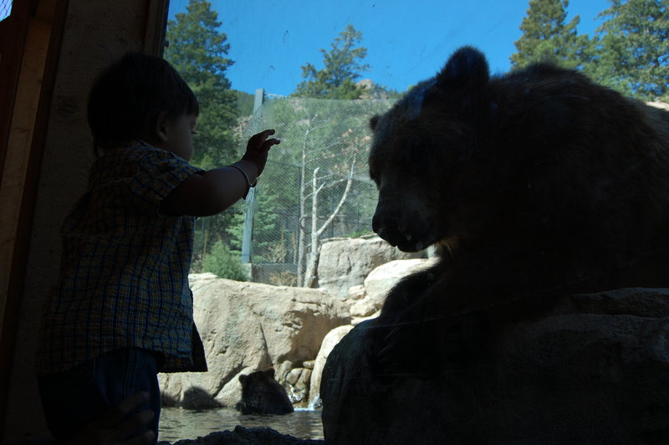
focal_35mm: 30
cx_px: 334
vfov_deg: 43.5
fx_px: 557
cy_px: 222
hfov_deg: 62.0
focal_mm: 20
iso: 200
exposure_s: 1/200
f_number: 7.1
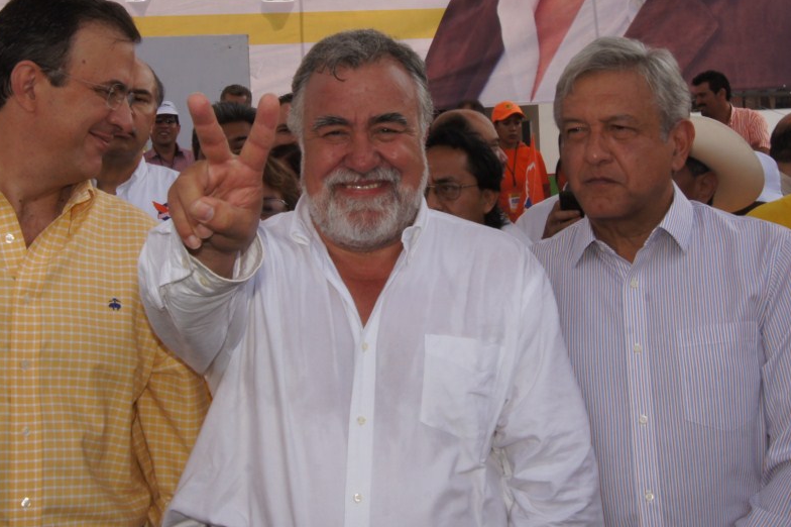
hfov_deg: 37.5
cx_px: 391
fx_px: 1164
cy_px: 155
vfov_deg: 25.3
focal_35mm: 53
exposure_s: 1/160
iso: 400
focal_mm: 24
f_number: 25
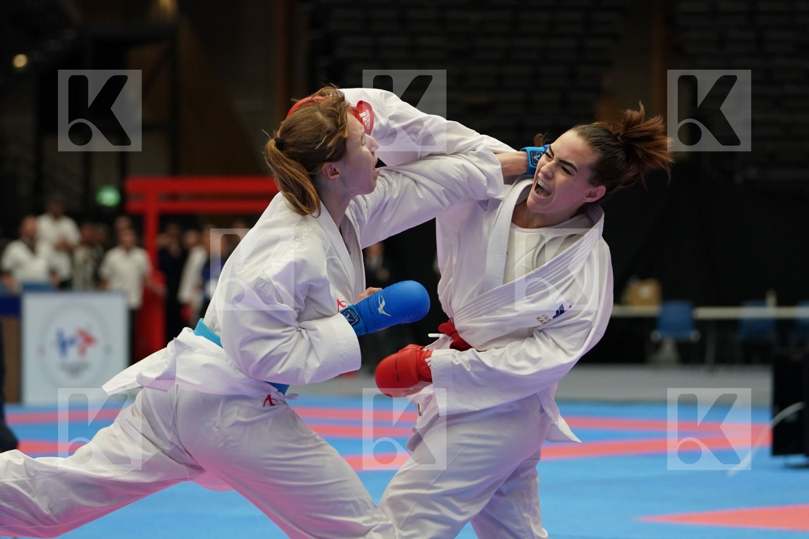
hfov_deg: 14.2
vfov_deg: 9.5
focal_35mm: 145
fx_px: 3258
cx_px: 404
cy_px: 270
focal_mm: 97
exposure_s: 1/1000
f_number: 2.8
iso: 2000
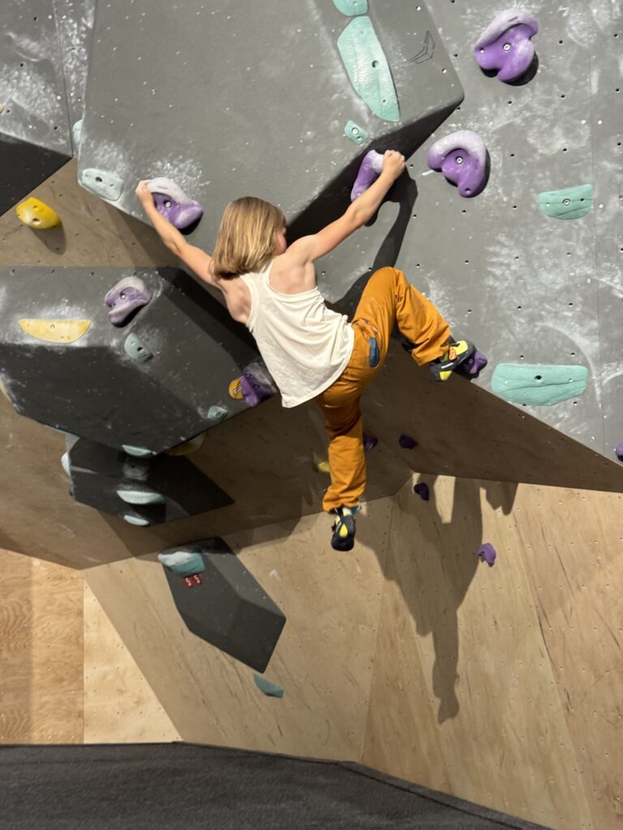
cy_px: 415
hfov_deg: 30.3
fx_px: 1152
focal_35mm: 48
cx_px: 312
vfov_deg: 39.7
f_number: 1.78
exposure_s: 1/50
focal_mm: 6.76
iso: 200
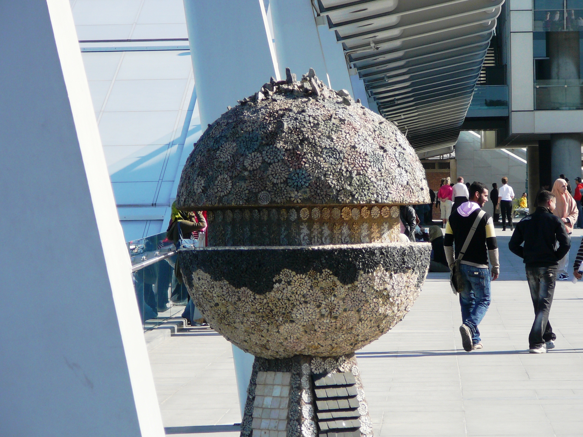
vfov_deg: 7.8
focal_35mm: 190
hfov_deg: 10.4
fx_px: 3200
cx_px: 292
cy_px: 218
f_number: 4.1
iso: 80
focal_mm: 28.2
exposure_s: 1/400
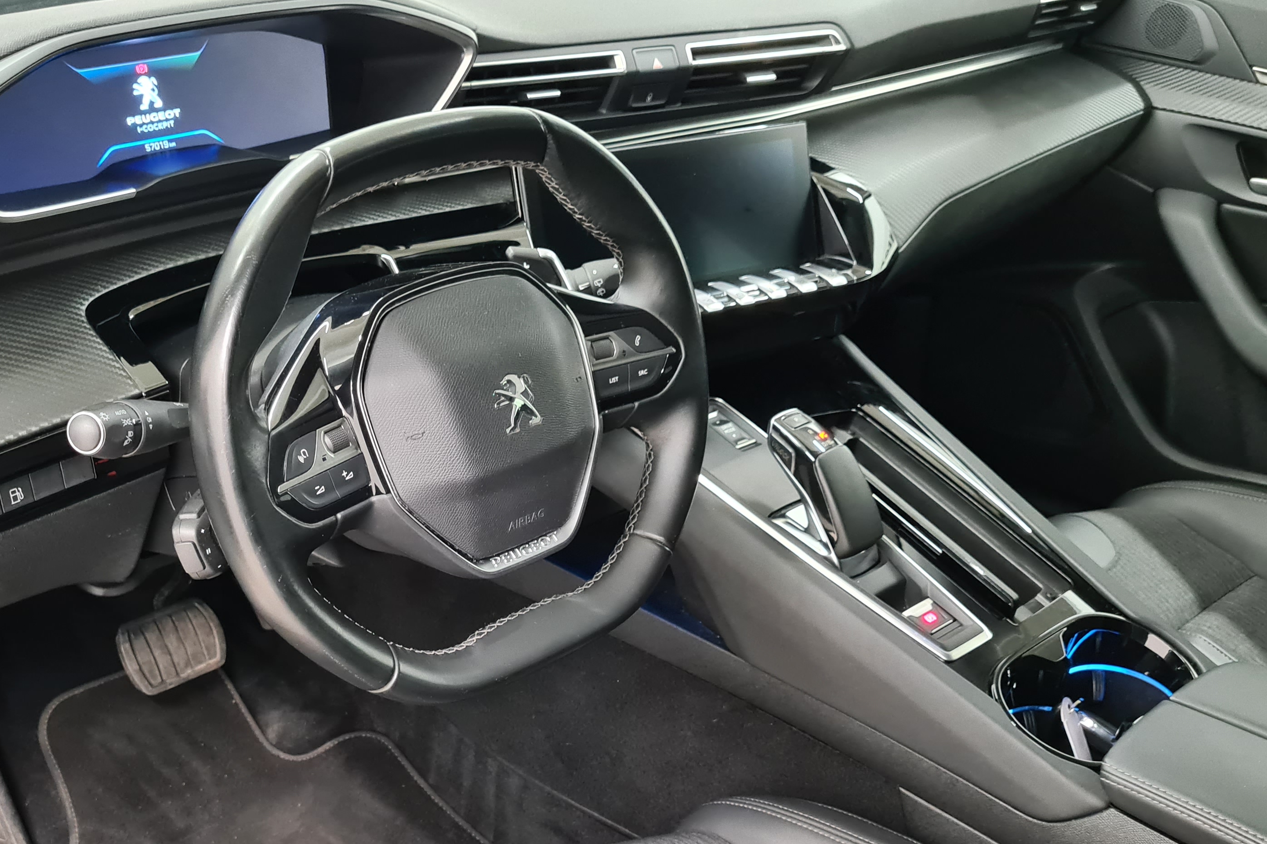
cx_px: 450
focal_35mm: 39
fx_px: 1372
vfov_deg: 33.4
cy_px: 648
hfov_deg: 48.9
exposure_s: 1/50
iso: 640
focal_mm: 5.4
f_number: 1.8
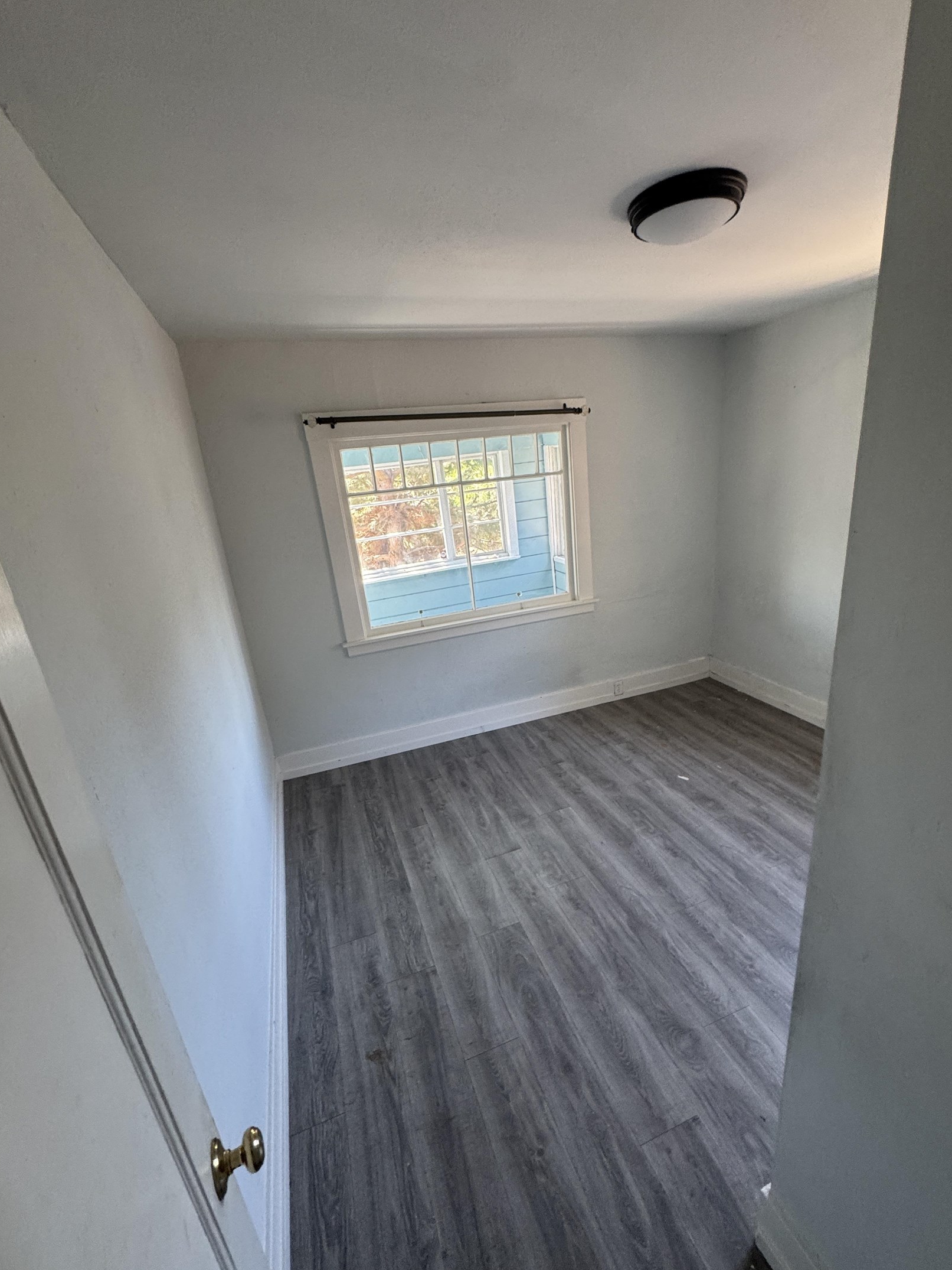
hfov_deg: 81.7
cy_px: 652
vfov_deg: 98.1
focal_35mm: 15
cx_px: 492
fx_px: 550
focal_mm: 2.22
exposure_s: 1/99
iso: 200
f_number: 2.2
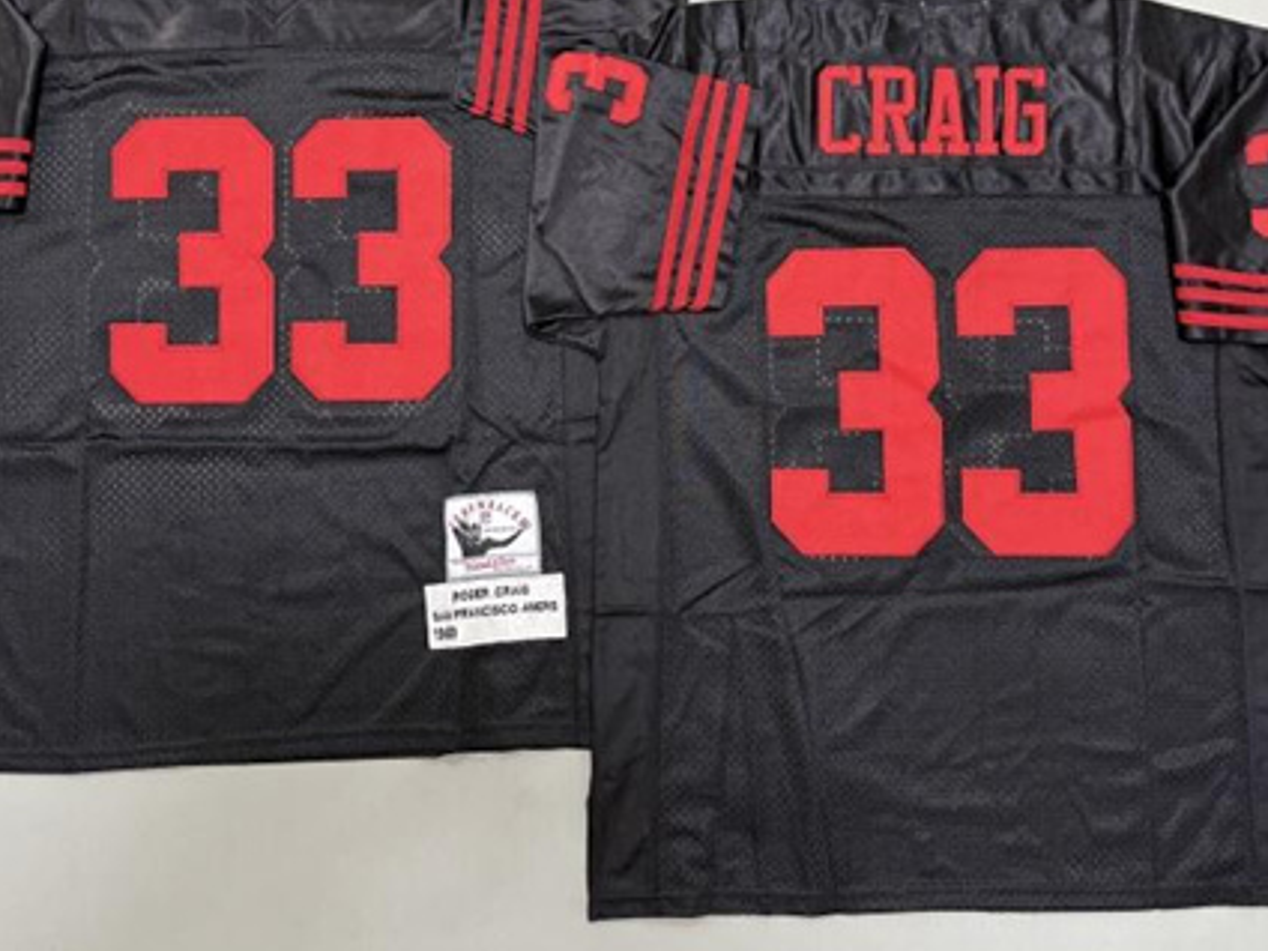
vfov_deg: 41.5
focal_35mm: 34
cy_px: 362
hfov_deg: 53.9
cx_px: 601
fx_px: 1245
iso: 400
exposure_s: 1/50
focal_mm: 6.76
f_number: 1.78
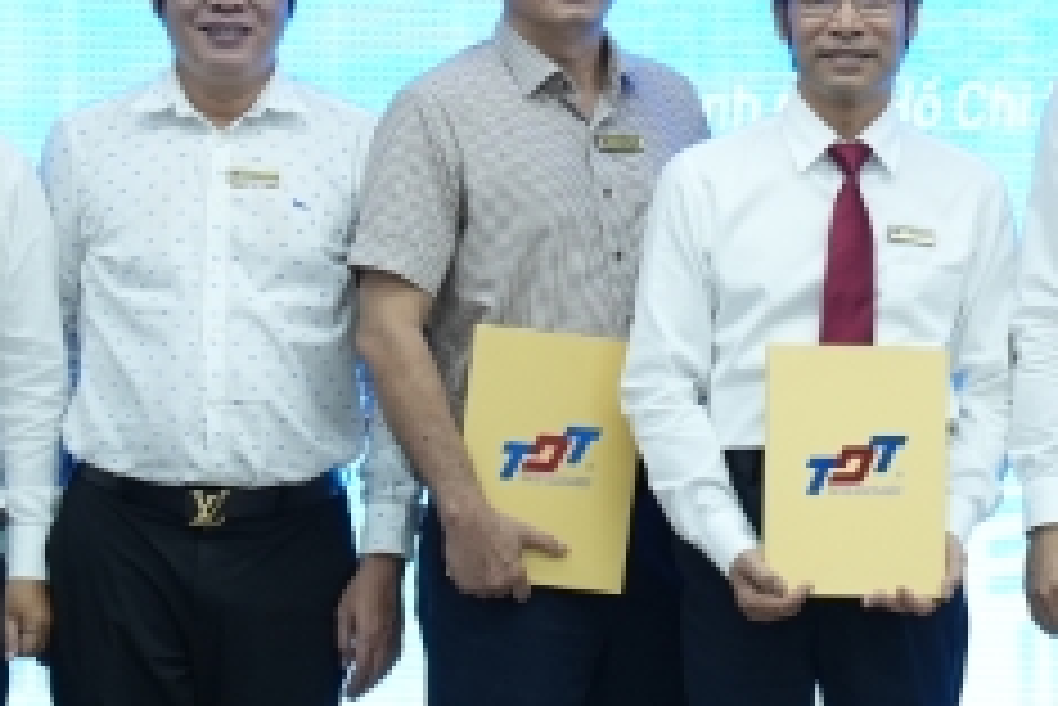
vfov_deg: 3.6
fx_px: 11145
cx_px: 1148
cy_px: 70
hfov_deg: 5.4
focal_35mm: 379
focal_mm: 89
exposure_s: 1/100
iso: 800
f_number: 4
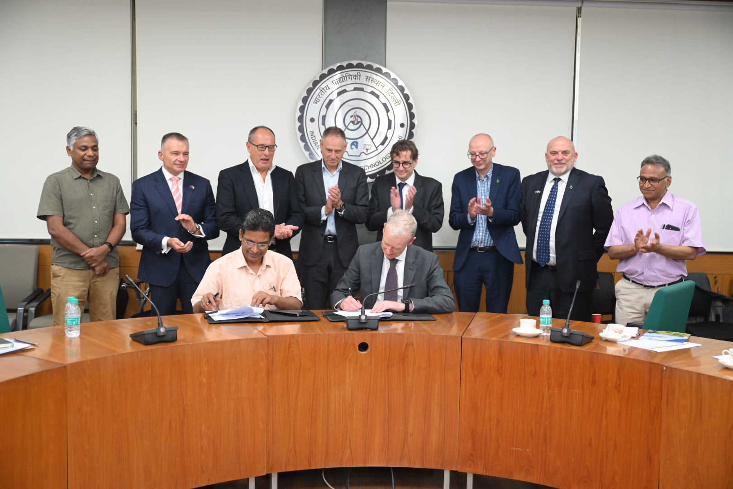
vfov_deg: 35.9
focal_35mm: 37
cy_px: 244
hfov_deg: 51.9
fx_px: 753
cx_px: 366
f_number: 2.8
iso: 1000
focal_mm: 37
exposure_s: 1/125
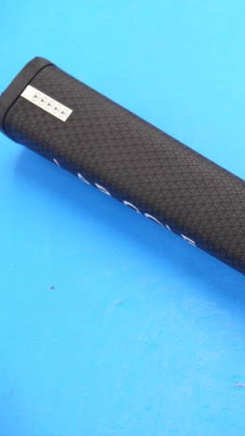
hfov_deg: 9.7
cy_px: 219
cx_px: 281
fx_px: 1420
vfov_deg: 17.4
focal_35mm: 123
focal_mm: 42
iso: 800
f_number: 5.6
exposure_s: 1/80
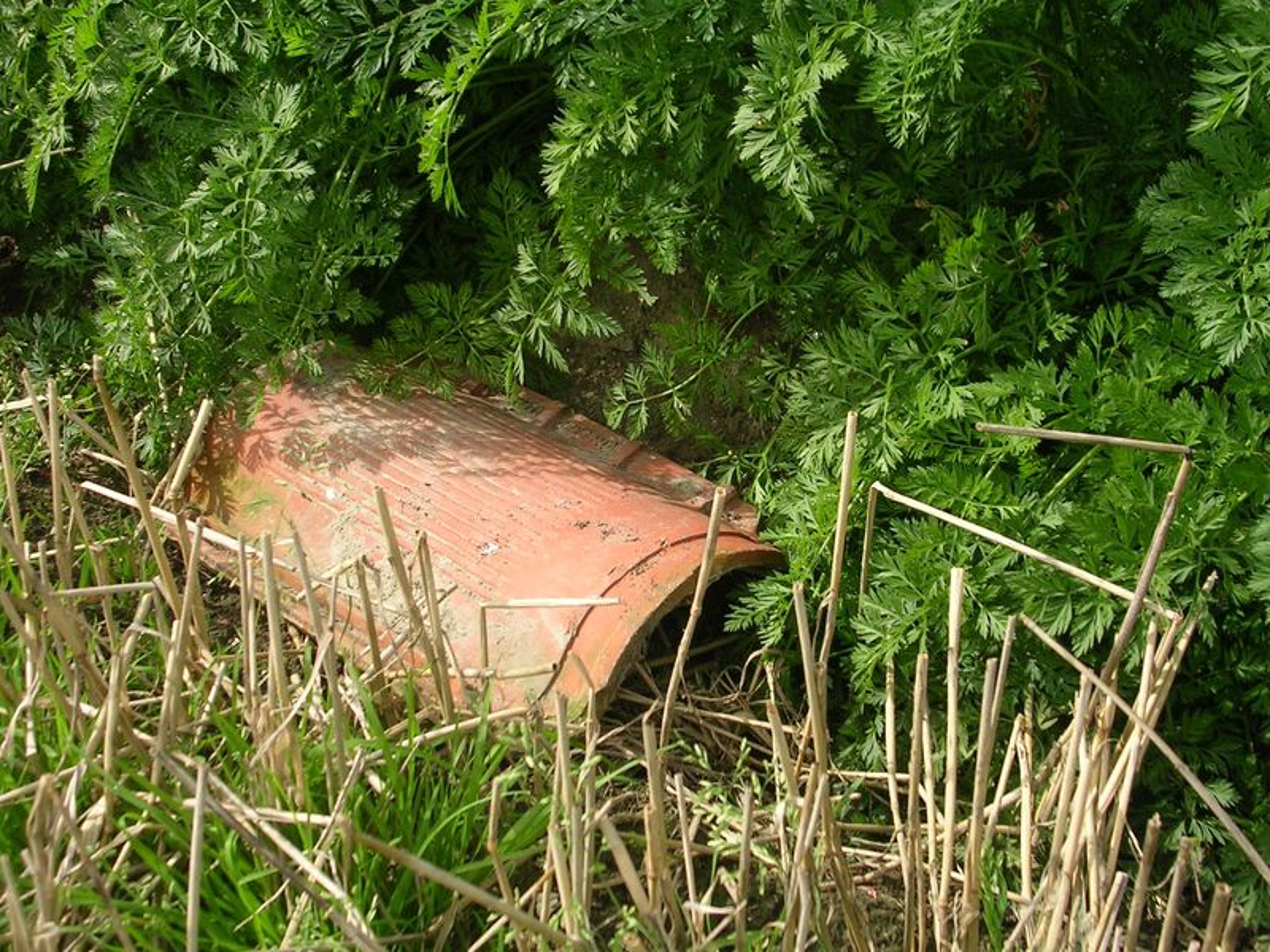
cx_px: 635
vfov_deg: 27.5
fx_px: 1944
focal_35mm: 53
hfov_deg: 36.2
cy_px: 476
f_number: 3.2
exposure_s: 1/549
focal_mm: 8
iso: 50
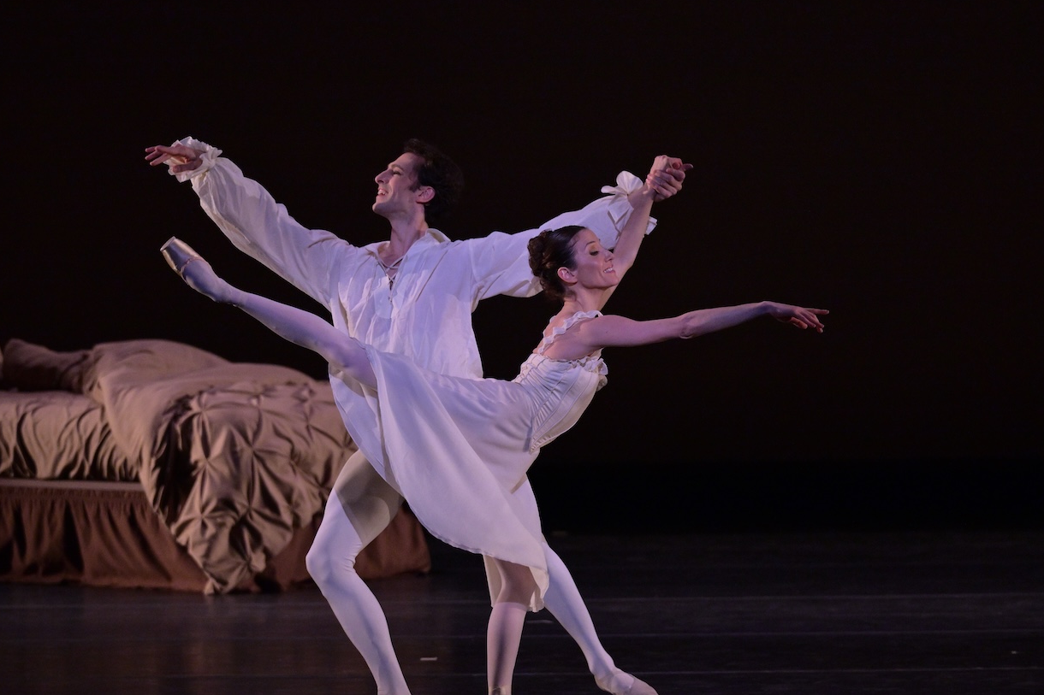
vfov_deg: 3.3
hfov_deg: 4.9
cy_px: 353
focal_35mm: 418
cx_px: 549
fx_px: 12120
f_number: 4
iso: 3200
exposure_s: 1/400
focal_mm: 340
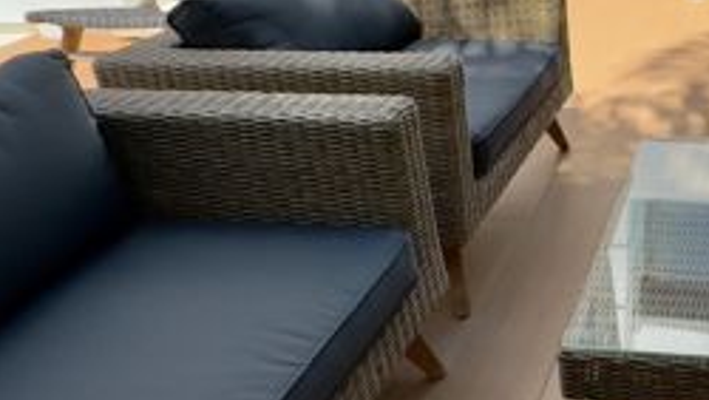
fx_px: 809
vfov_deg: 26.8
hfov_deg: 40.8
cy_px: 40
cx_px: 722
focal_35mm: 43
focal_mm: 2.22
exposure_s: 1/1709
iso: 50
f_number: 2.2
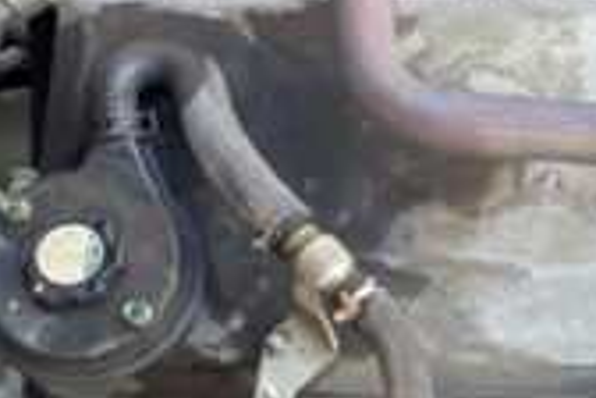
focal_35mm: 103
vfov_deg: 13.2
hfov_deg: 18.9
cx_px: 674
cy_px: 320
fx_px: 1705
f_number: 1.6
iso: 80
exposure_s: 1/121
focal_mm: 4.2
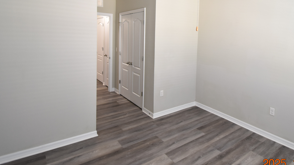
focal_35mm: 22
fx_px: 172
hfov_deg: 79.4
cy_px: 47
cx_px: 187
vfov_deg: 49.9
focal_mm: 10
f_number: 3.5
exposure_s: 1/30
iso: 800
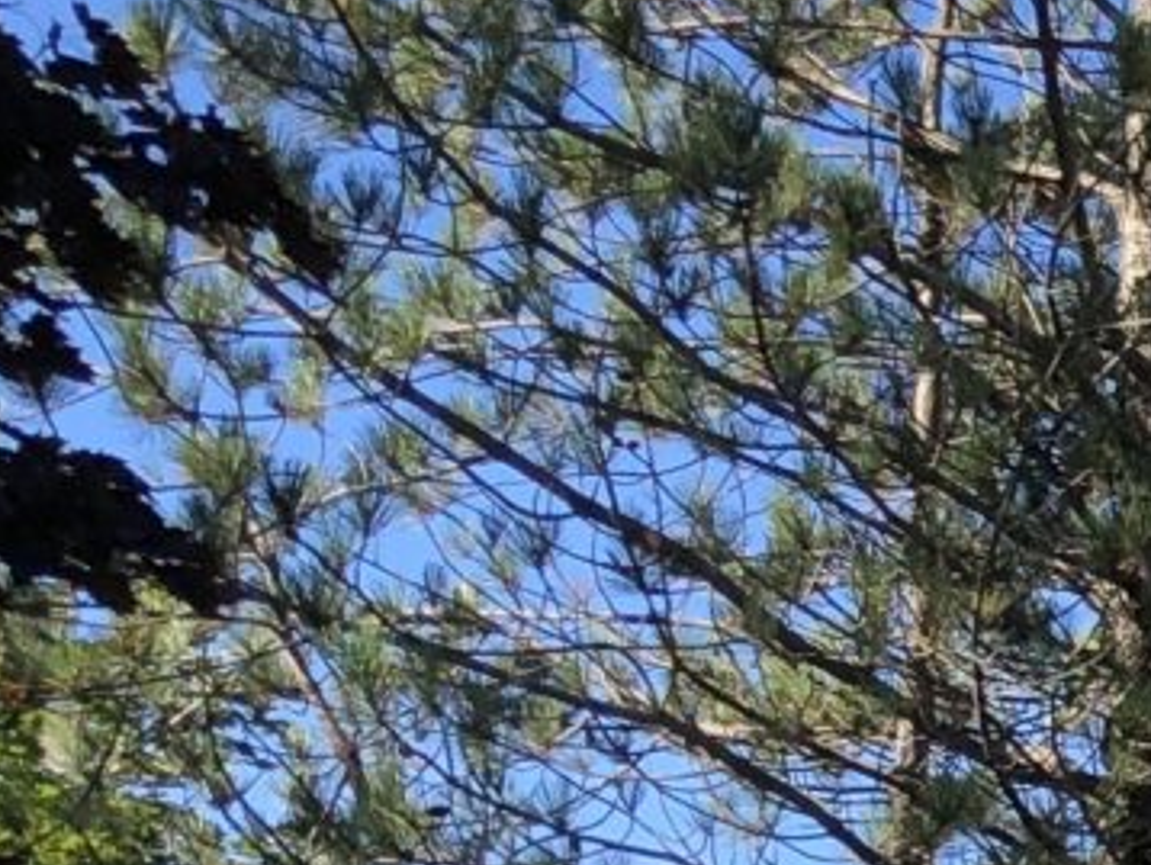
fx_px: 5324
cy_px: 1029
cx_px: 2508
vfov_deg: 9.2
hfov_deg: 10.9
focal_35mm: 160
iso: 20
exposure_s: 1/867
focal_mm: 4
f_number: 1.8
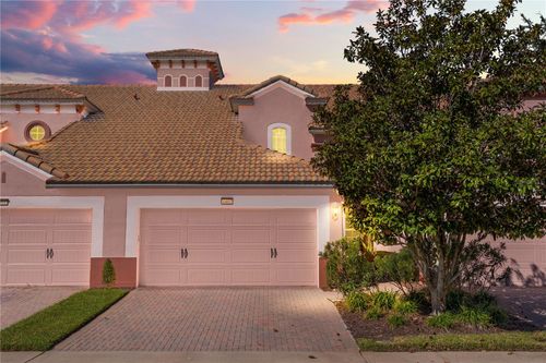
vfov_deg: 37.8
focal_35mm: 35
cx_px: 273
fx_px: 531
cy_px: 182
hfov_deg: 54.5
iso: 800
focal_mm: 35
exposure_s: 1/8000
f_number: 4
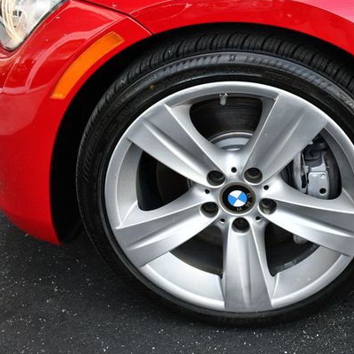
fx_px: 567
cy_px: 170
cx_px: 242
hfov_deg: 34.3
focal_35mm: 49
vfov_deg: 34.7
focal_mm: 18
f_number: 4.5
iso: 400
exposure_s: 1/250
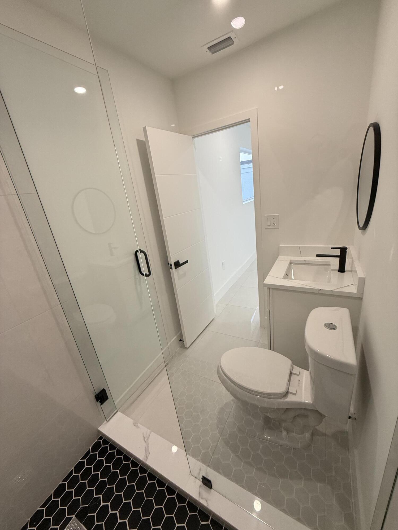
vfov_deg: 102.1
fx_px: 215
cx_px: 199
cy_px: 265
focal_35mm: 14
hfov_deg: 85.7
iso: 200
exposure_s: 1/120
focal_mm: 2.22
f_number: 2.2
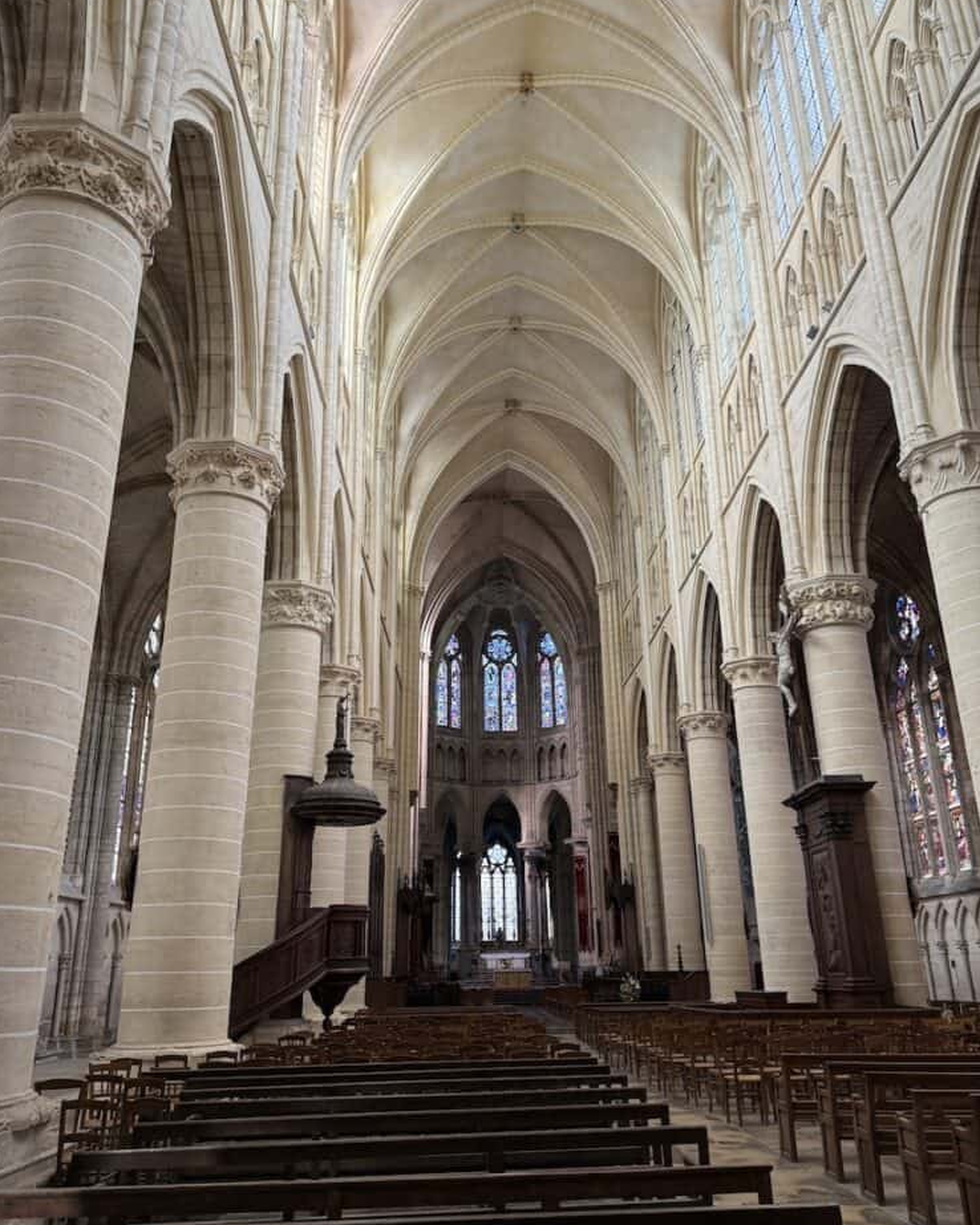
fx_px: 943
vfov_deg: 66.0
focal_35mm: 26
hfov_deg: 54.9
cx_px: 503
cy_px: 579
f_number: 1.78
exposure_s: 1/113
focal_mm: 6.76
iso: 200
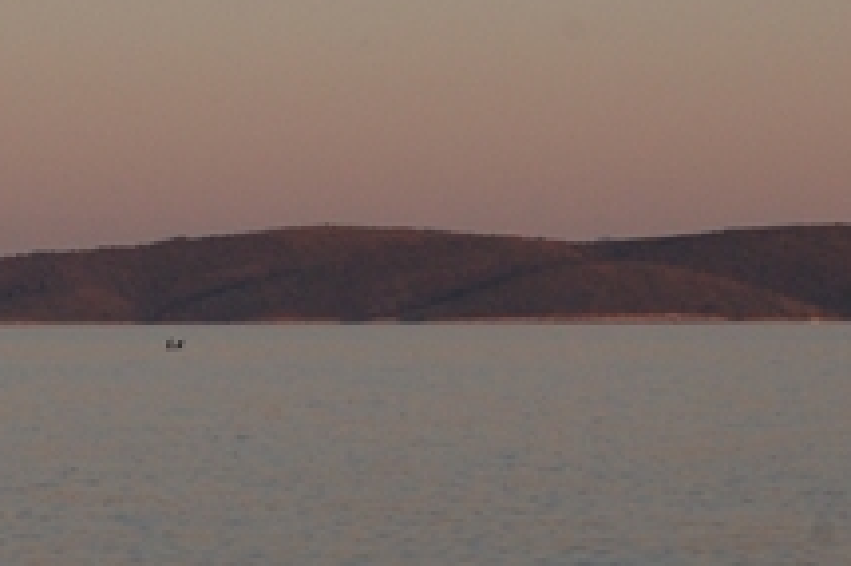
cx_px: -59
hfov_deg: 9.6
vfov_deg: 6.5
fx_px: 5007
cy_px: 424
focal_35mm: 212
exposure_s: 1/160
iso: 400
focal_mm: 38
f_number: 10
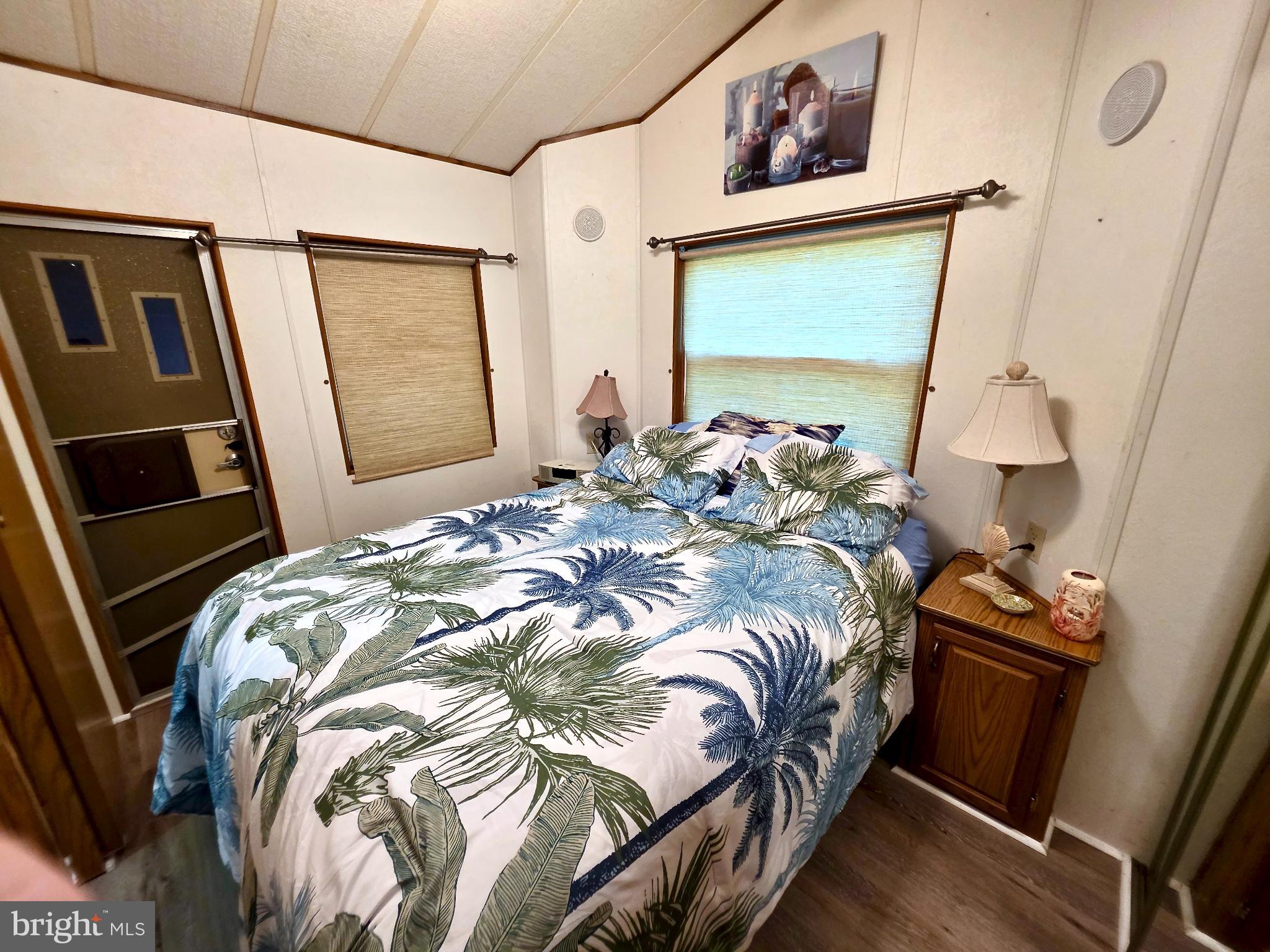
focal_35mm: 13
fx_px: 477
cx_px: 635
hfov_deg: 106.2
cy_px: 476
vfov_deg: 89.9
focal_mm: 2.2
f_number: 1.9
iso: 250
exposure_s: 1/60
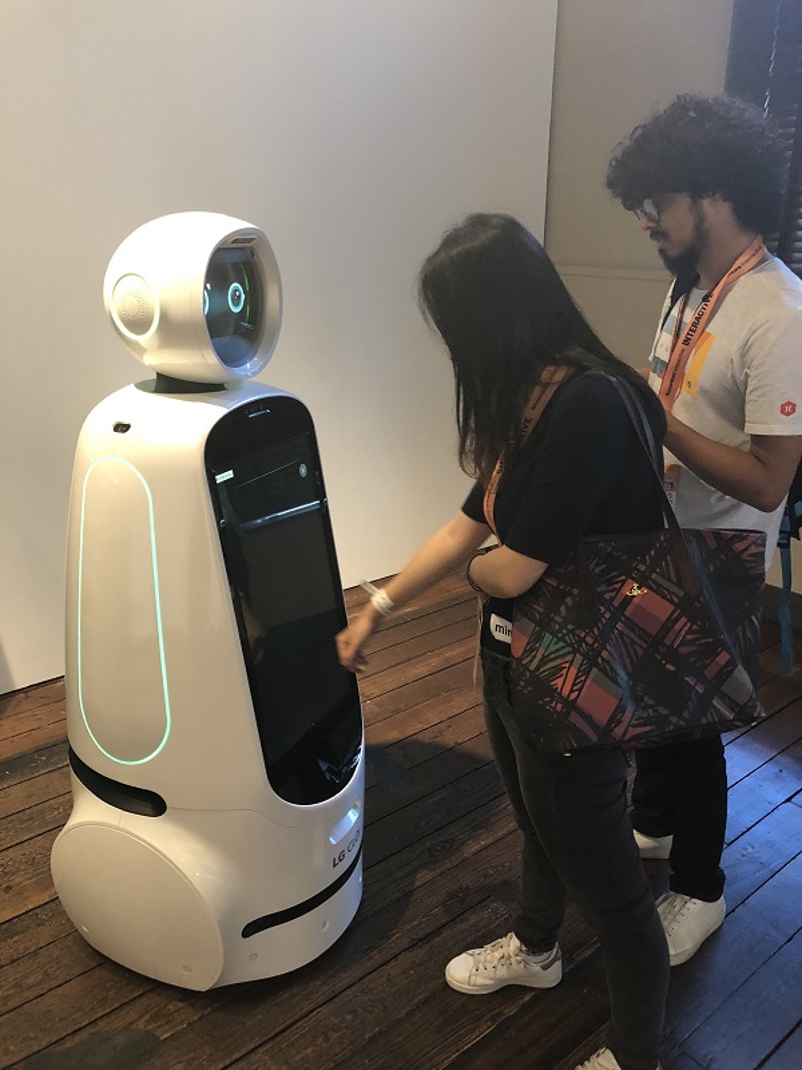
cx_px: 401
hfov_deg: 49.7
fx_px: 865
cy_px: 535
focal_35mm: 28
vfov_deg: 63.4
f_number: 1.8
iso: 100
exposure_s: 1/12
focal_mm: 4
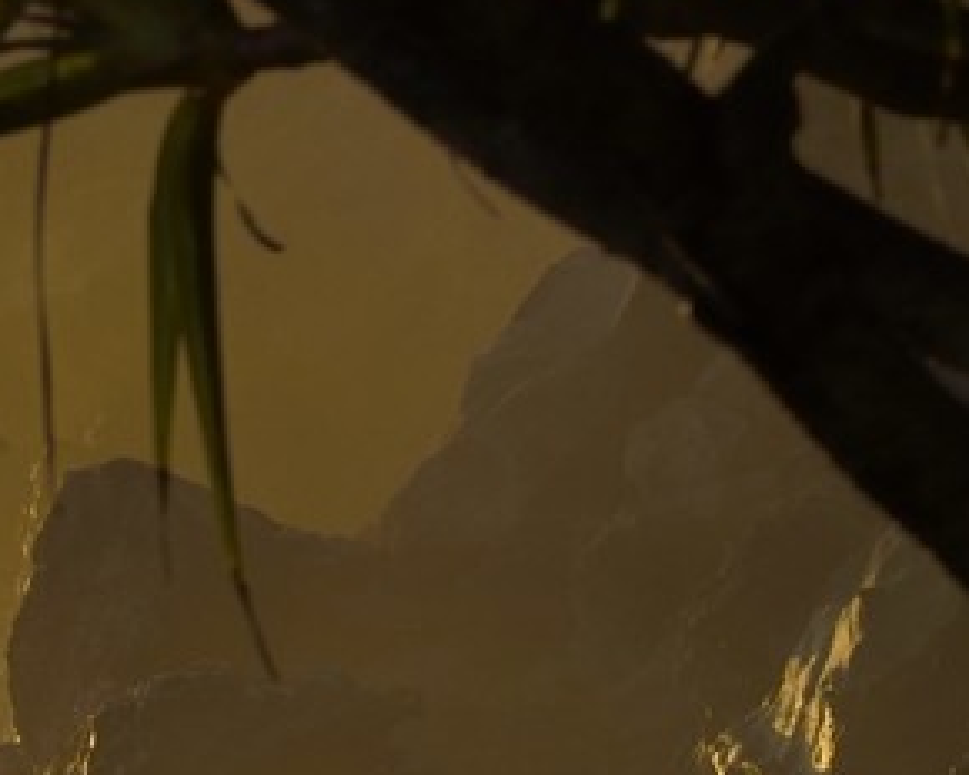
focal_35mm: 829
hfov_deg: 2.3
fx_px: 23775
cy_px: 982
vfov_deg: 1.9
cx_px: -1477
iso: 200
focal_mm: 160
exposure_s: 1/250
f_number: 11
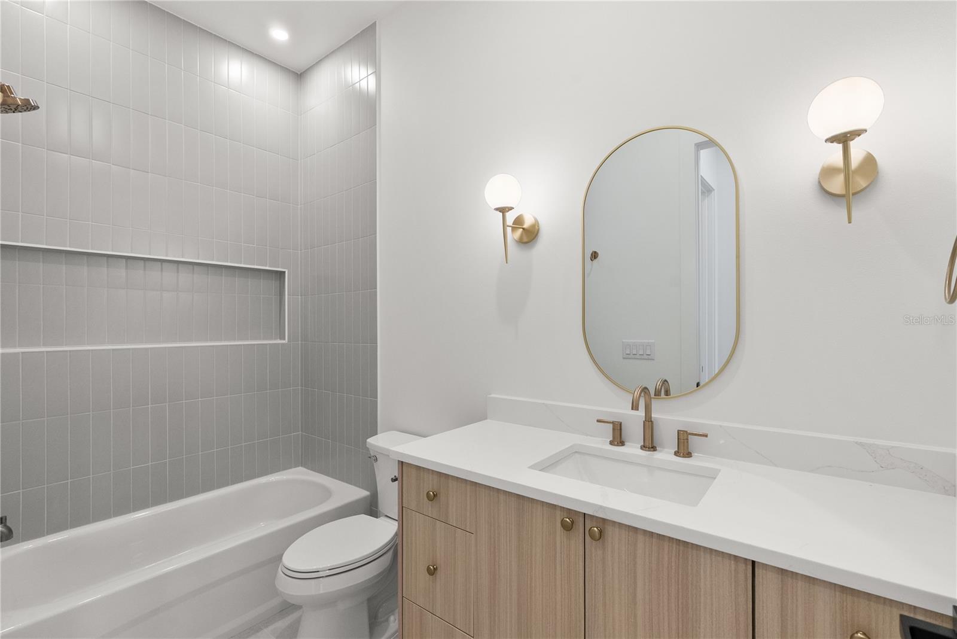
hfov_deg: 96.7
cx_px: 478
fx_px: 425
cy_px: 320
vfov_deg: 73.8
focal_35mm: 16
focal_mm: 16
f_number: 8
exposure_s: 1/60
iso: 2000
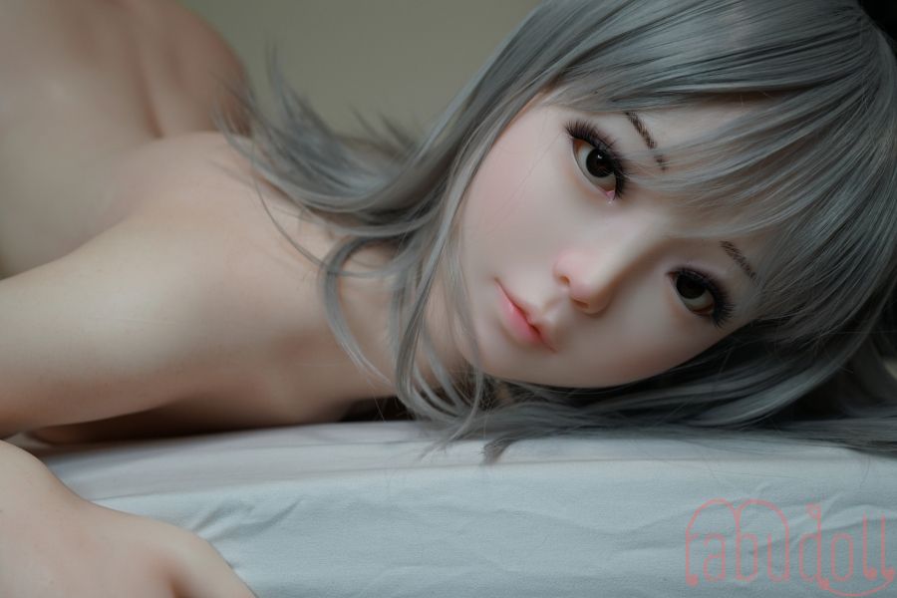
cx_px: 448
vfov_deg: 37.9
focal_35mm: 35
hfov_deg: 54.4
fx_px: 872
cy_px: 299
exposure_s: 1/160
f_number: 4.5
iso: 800
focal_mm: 35
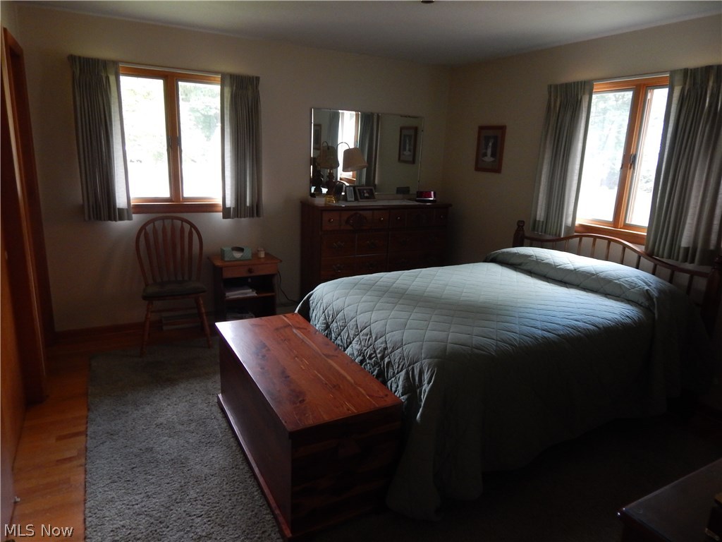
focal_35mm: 22
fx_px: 459
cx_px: 361
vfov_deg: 61.1
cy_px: 271
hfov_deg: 76.4
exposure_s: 1/30
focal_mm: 4
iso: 320
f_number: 3
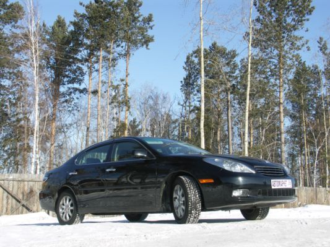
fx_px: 400
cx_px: 165
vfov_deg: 34.3
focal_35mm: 42
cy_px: 124
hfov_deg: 44.8
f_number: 5.6
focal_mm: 10.9
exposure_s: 1/200
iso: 50
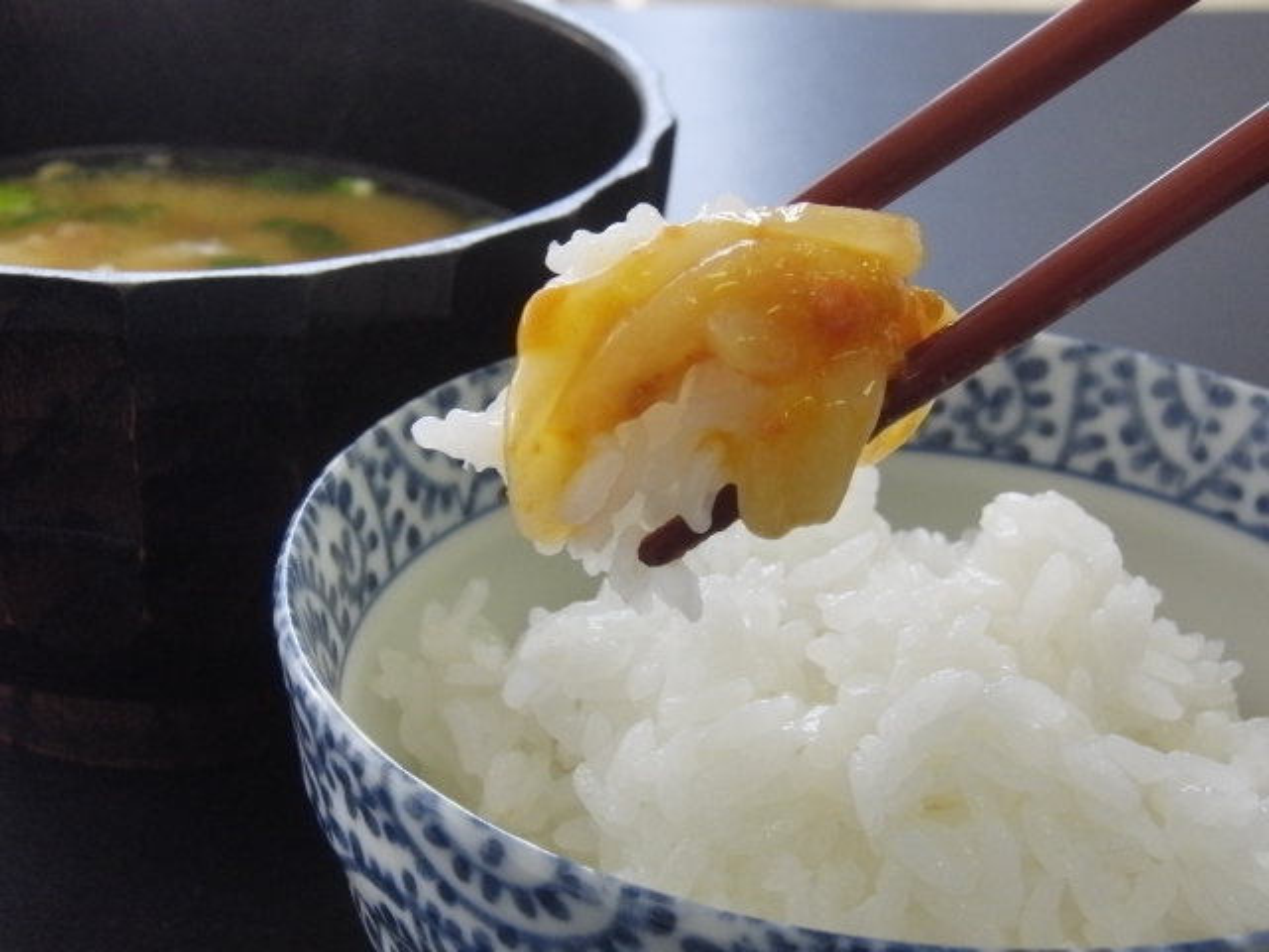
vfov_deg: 22.3
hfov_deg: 29.4
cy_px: 476
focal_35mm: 66
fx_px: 2420
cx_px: 634
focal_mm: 11.6
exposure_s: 1/15
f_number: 10.1
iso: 400
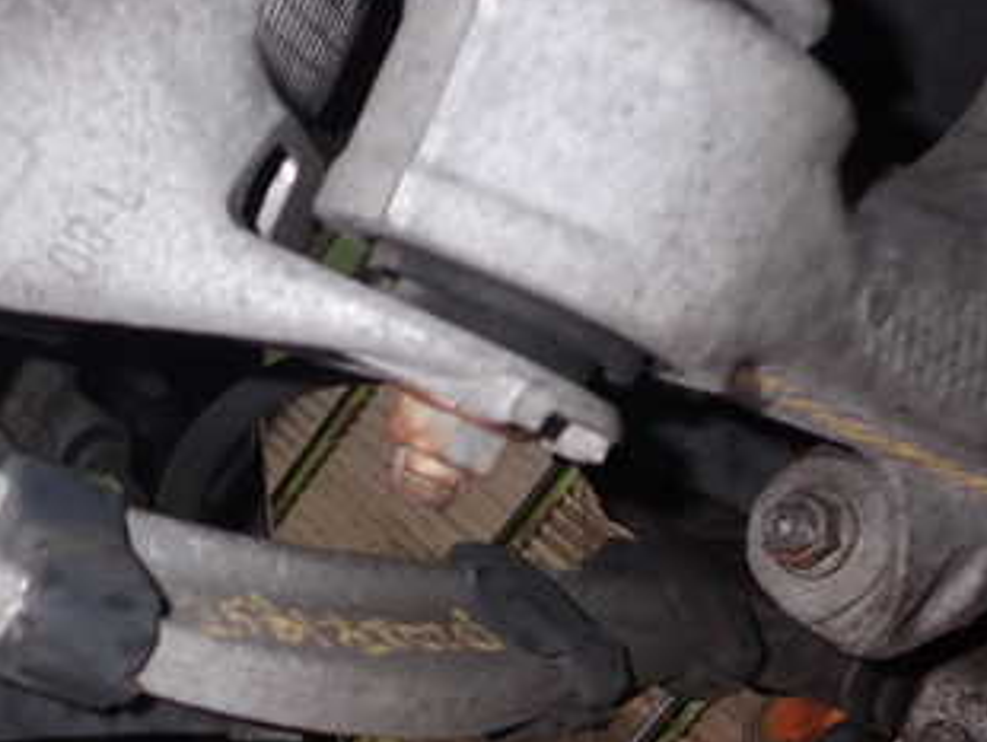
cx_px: 239
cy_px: 650
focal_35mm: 58
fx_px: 1655
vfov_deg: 24.6
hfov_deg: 32.5
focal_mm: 5.4
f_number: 2.3
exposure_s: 1/30
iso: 200
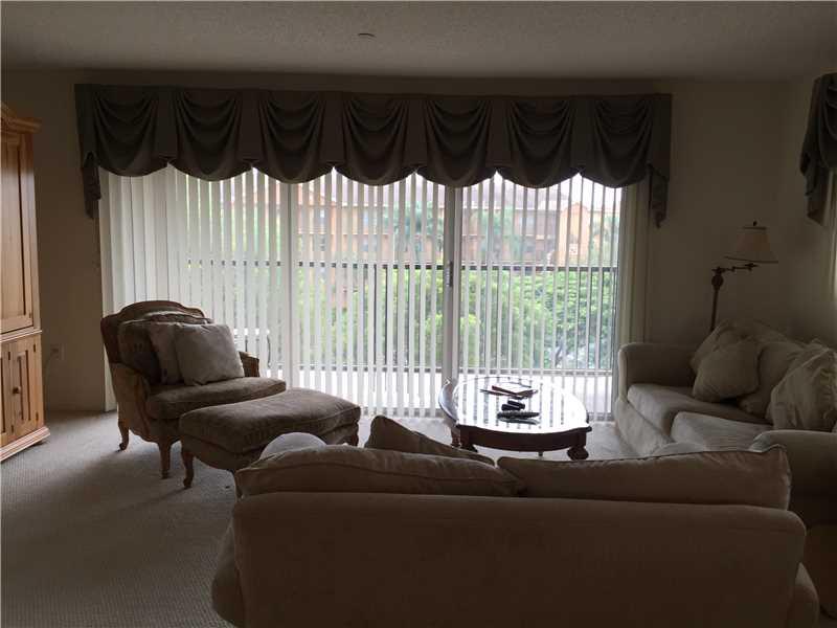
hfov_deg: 61.7
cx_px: 418
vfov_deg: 48.2
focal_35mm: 29
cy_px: 314
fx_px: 701
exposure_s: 1/120
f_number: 2.2
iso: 50
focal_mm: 4.15
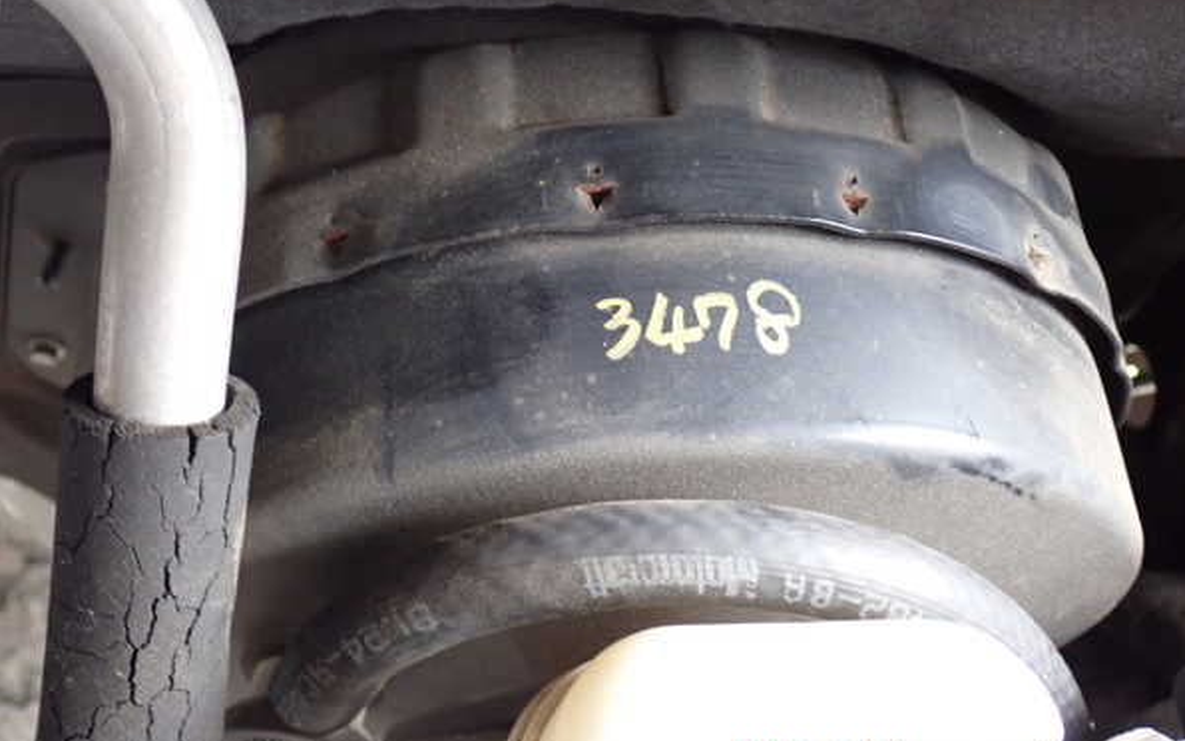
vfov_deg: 27.4
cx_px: 595
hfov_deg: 42.6
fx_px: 1518
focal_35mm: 47
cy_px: 343
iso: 800
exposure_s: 1/40
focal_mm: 7.84
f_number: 2.9
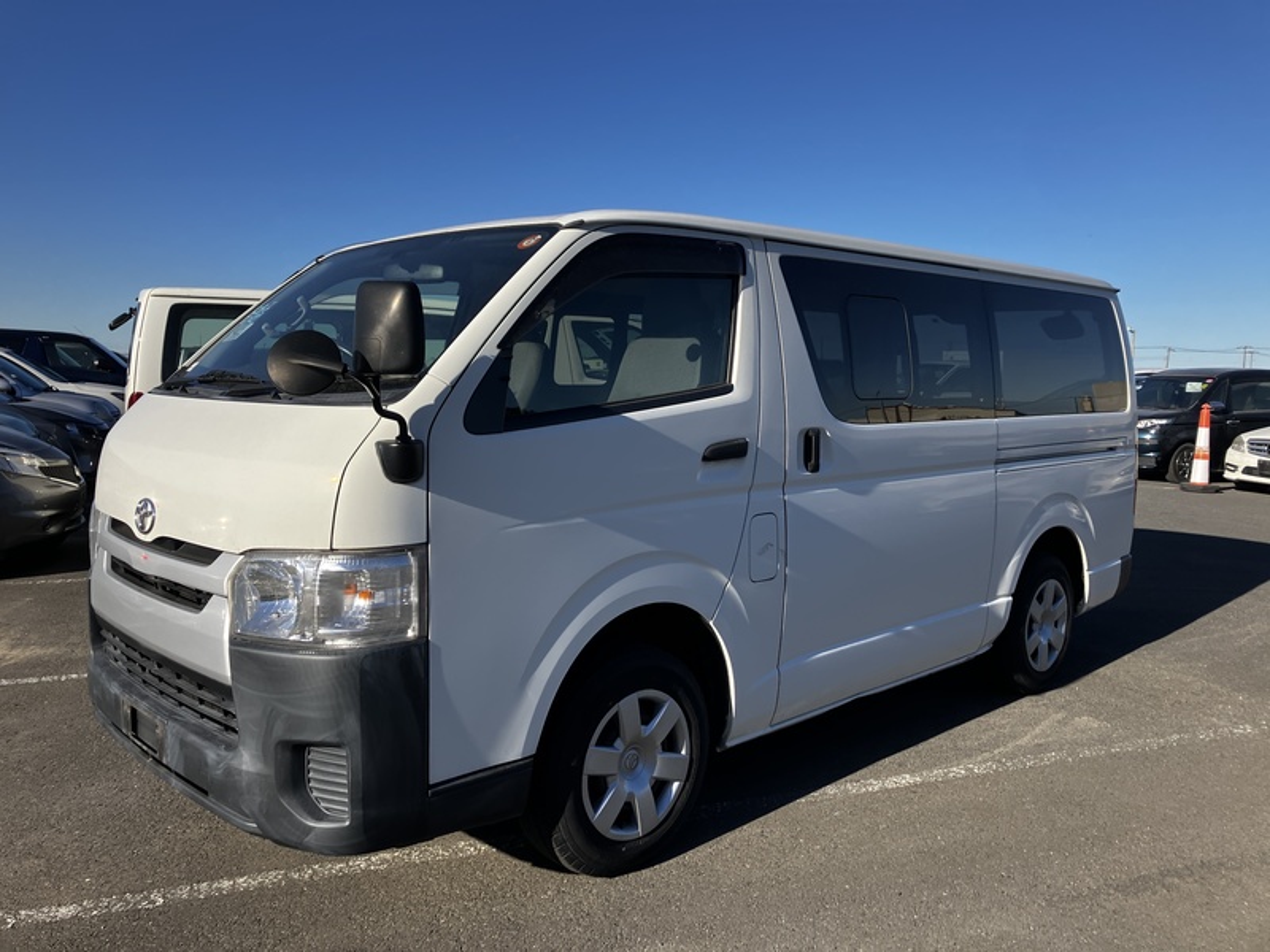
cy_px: 476
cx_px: 635
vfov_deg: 49.7
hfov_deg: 63.4
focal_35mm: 28
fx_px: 1027
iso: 32
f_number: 1.8
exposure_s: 1/1600
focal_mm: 3.99
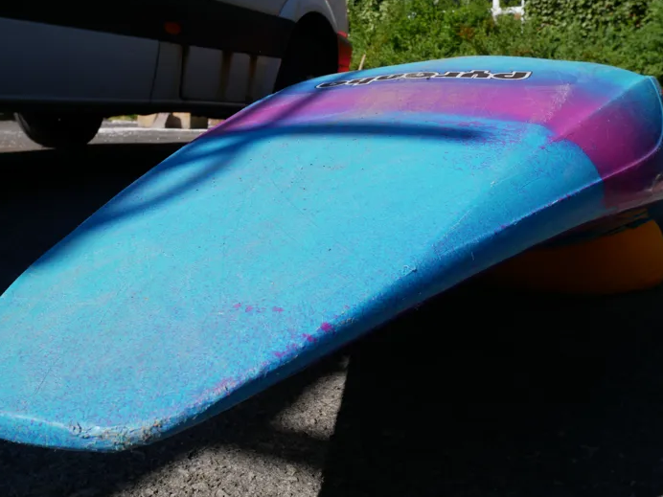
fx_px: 709
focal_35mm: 37
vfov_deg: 38.6
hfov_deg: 50.1
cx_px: 330
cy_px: 231
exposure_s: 1/500
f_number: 8
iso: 200
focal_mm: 16
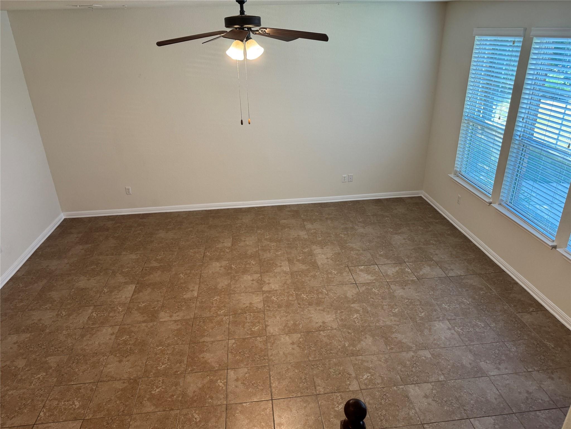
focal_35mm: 24
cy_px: 214
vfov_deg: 56.8
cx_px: 286
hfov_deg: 71.6
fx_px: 396
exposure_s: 1/120
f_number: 1.78
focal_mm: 6.76
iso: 125
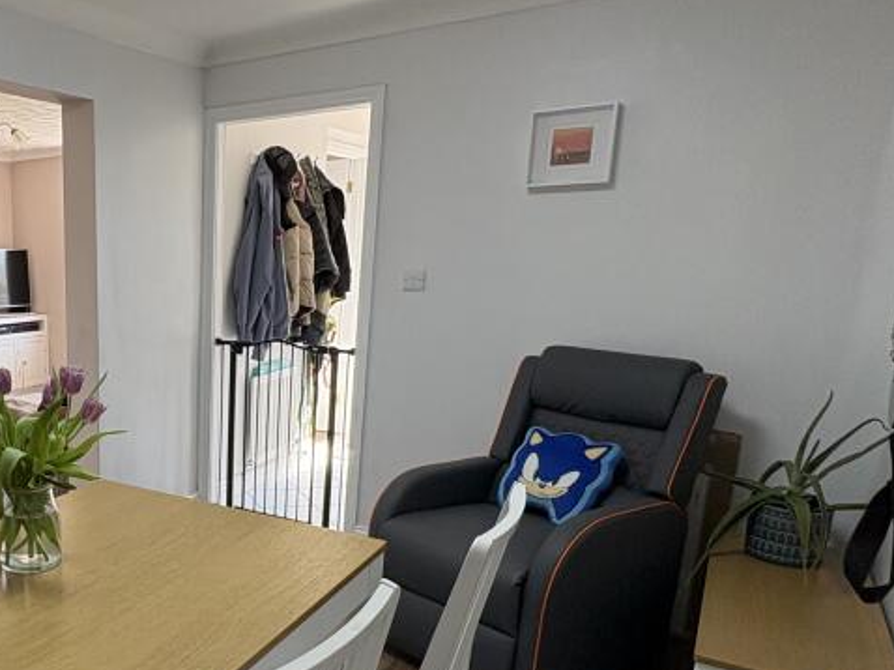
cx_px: 107
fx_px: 774
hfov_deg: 53.3
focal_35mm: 30
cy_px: 429
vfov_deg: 46.3
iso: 125
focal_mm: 2.22
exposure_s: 1/99
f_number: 2.2
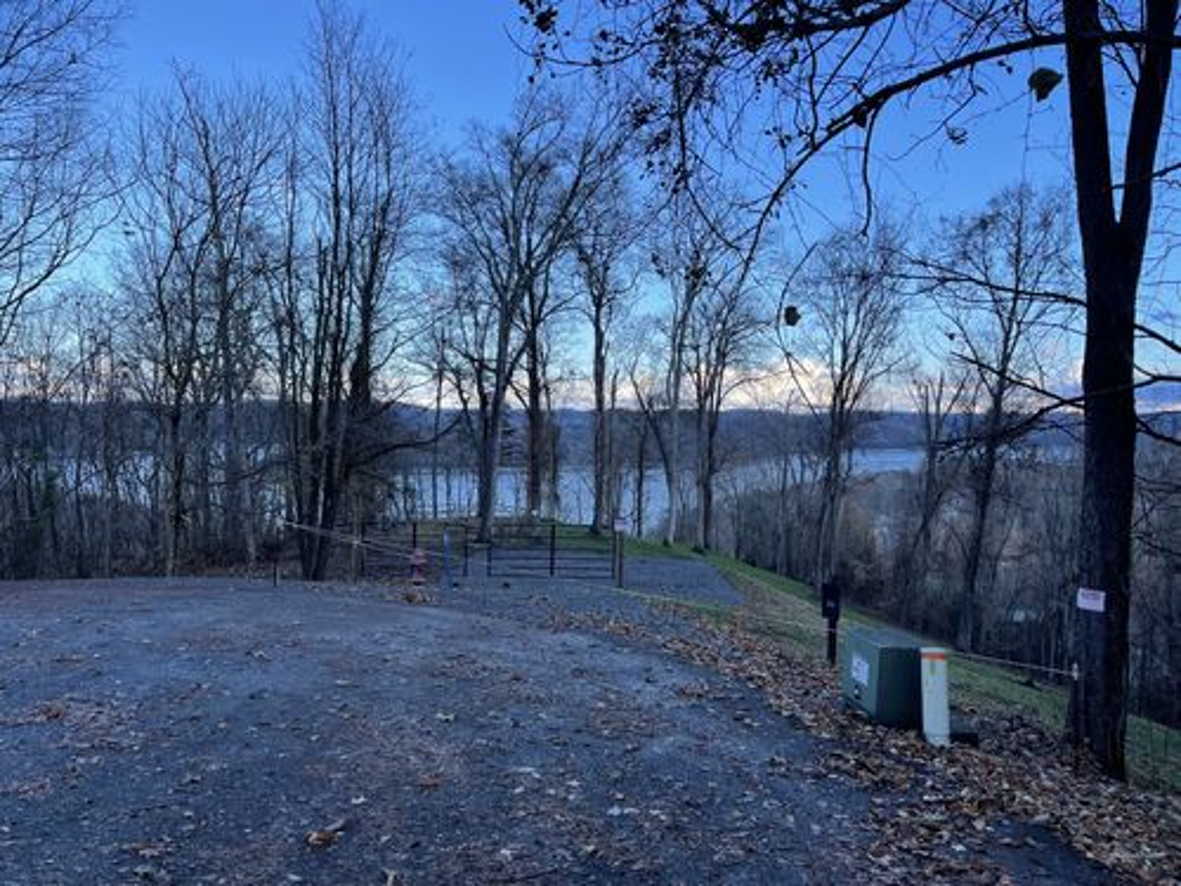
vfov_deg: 53.1
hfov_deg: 67.3
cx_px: 590
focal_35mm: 26
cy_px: 443
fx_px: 887
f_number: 1.6
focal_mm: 5.1
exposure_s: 1/1048
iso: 32
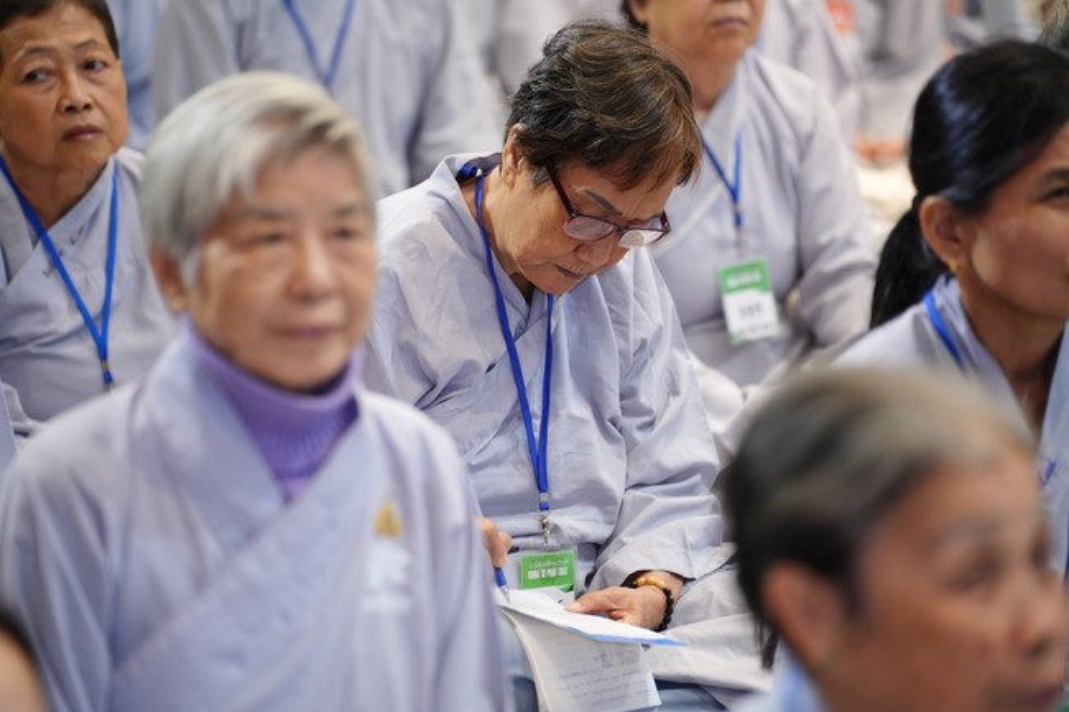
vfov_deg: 9.1
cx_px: 534
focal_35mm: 150
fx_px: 4453
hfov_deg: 13.7
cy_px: 356
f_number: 2.8
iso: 2000
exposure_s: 1/100
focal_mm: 150
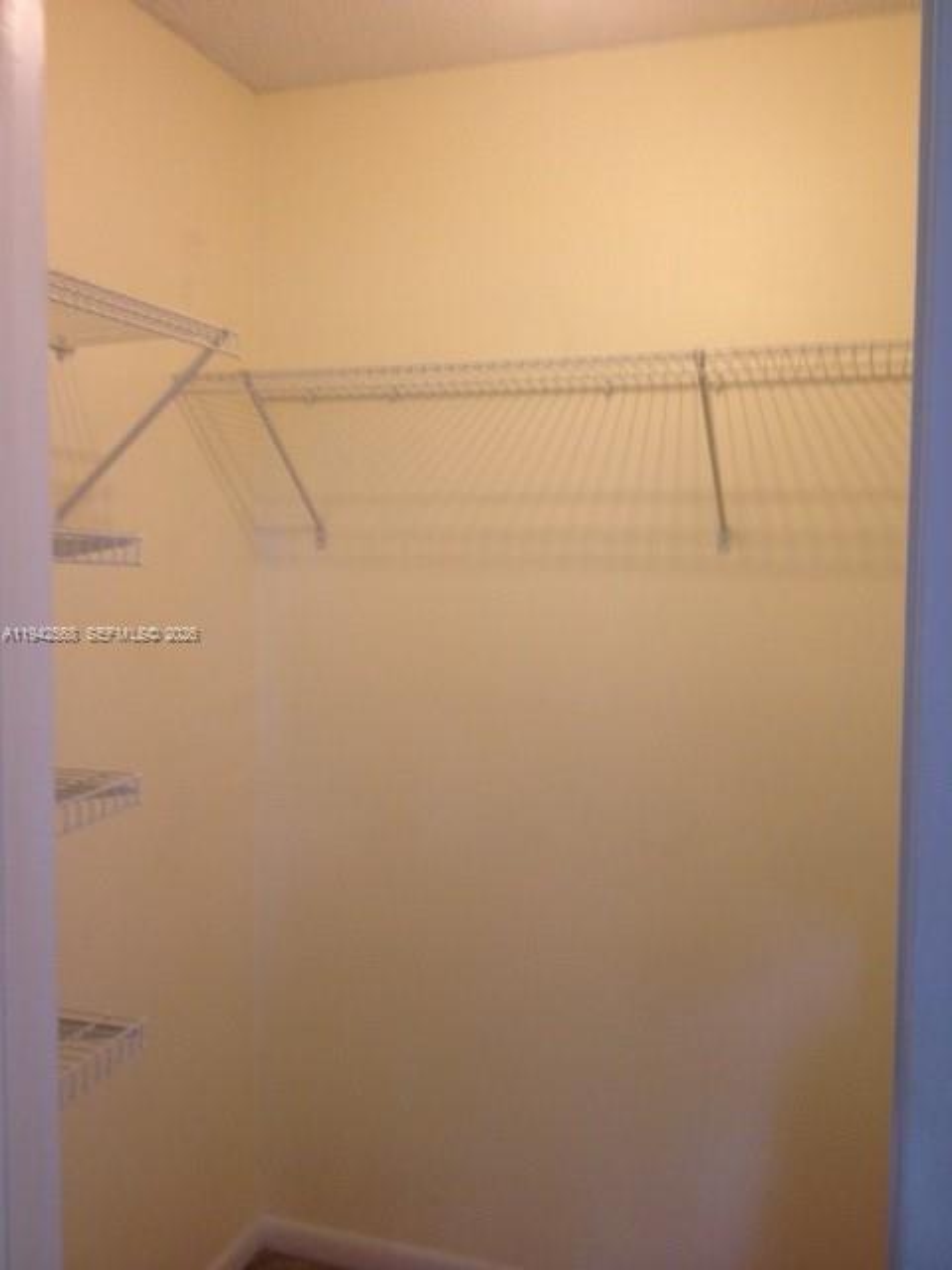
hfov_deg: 40.7
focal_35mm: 35
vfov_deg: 52.6
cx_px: 476
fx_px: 1283
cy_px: 635
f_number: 2.4
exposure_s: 1/20
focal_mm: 4.28
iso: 80
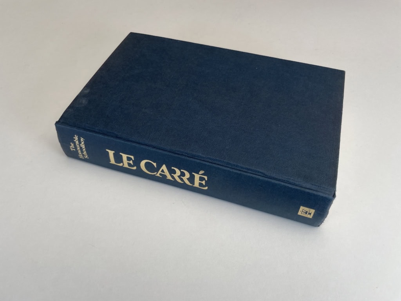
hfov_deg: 67.3
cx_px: 200
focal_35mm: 26
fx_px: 301
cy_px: 150
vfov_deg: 53.1
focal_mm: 4.2
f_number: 1.6
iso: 32
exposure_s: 1/206
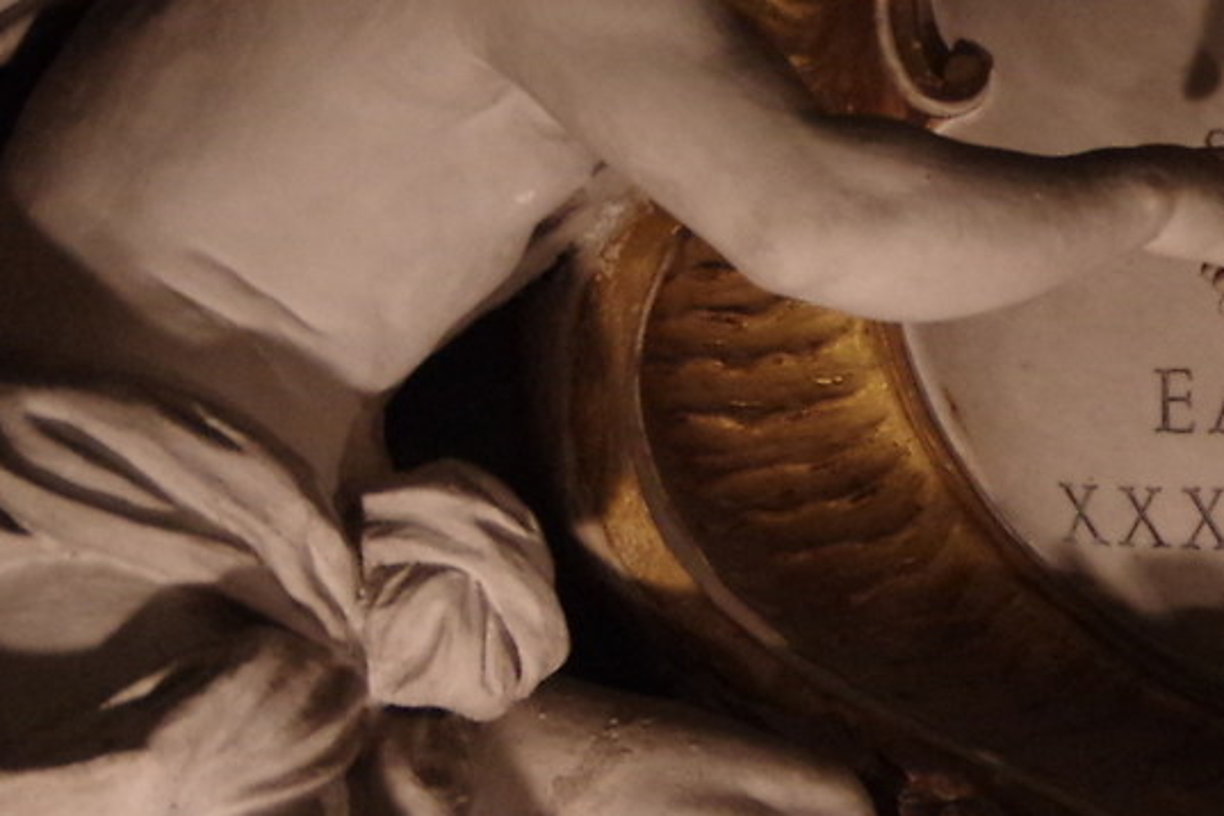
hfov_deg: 6.3
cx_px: 2061
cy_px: 201
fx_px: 10947
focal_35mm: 322
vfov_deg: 4.3
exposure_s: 1/125
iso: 1600
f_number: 4.5
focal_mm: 48
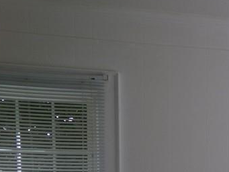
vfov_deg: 19.1
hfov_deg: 23.7
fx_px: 476
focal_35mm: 72
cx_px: 302
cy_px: 216
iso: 100
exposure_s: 1/170
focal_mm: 4.3
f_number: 3.7
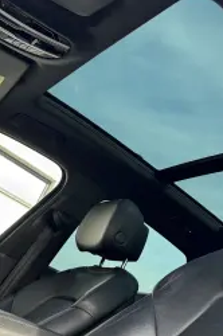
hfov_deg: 36.7
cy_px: 176
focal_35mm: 36
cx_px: 133
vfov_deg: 53.2
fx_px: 335
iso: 64
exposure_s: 1/121
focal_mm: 6.76
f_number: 1.78
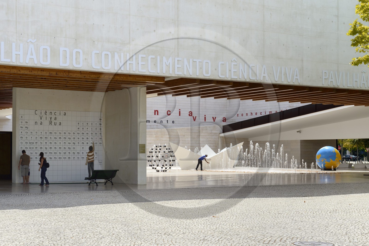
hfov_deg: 33.4
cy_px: 123
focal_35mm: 60
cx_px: 184
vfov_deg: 22.6
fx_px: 615
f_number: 10
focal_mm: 60
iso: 200
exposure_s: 1/400
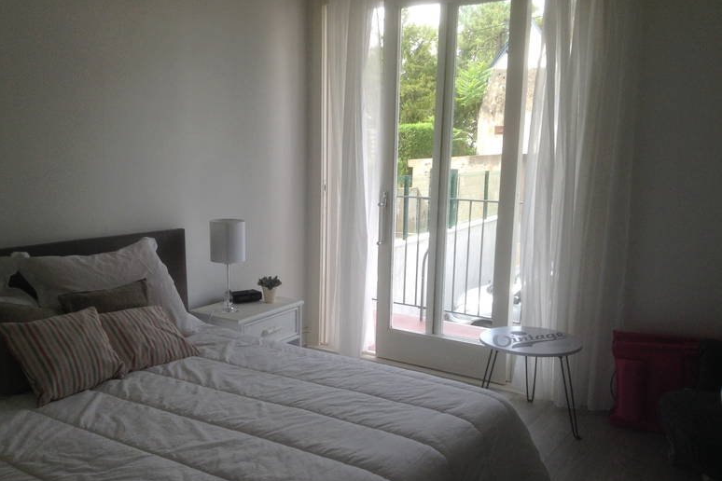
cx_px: 367
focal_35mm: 35
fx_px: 702
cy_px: 259
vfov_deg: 37.8
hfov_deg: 54.4
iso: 32
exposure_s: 1/133
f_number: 2.4
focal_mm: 3.3
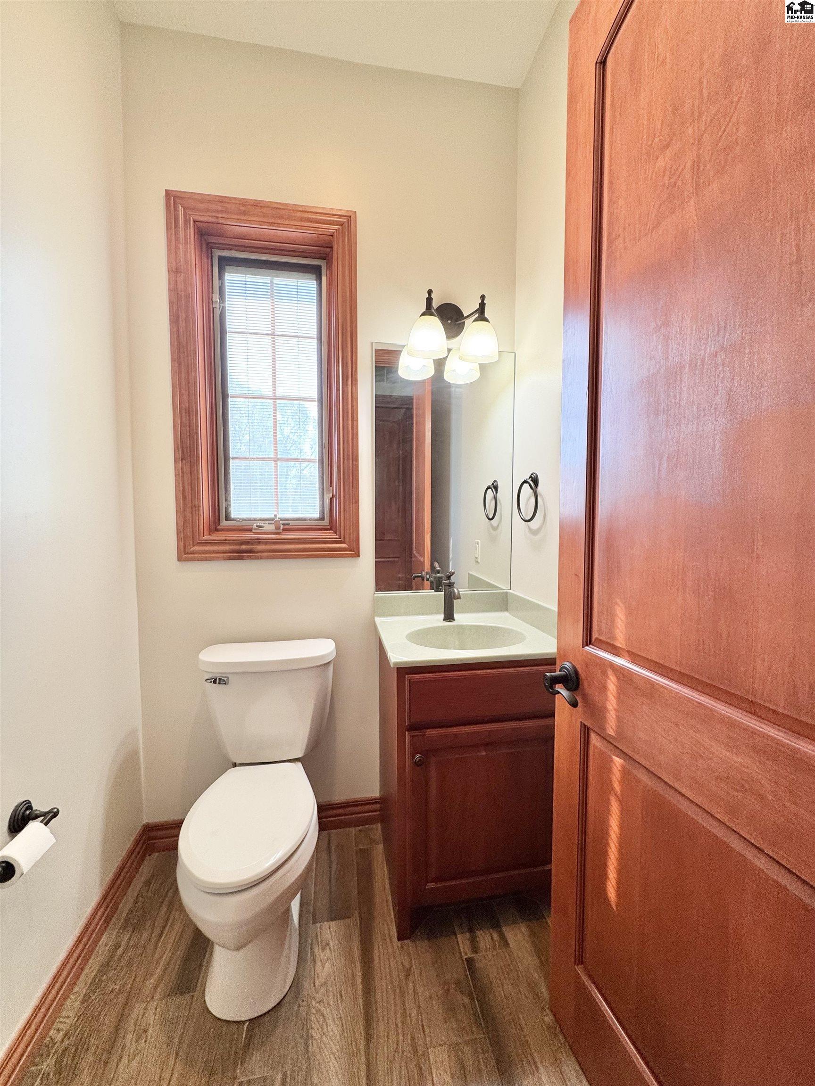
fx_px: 439
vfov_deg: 102.1
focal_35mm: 14
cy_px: 543
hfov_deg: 85.7
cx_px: 408
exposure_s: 1/120
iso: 125
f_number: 2.2
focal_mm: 2.22
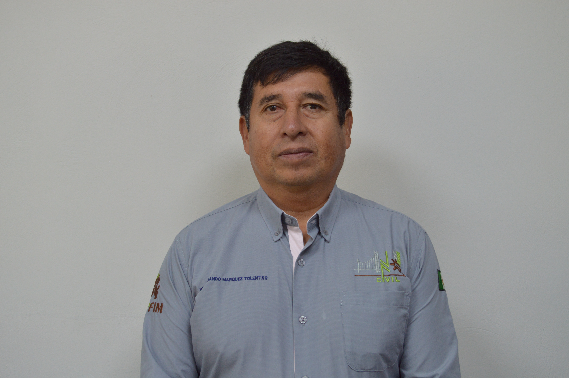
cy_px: 189
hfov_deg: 37.9
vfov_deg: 25.7
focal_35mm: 52
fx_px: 829
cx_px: 284
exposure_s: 1/40
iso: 400
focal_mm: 35
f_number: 5
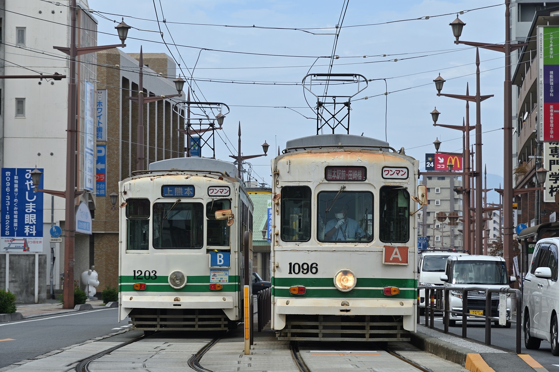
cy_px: 186
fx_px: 1863
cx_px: 280
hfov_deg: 17.1
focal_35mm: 120
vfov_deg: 11.4
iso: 100
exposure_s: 1/640
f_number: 7.1
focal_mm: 80
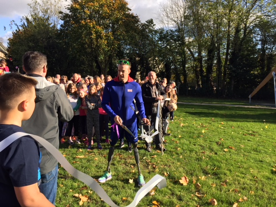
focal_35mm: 29
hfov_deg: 61.7
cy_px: 104
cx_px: 138
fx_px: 231
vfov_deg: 48.2
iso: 32
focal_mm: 4.15
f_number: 2.2
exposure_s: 1/842
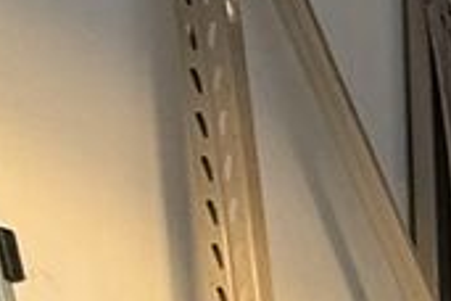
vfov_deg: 13.5
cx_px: 1327
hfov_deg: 11.8
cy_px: 599
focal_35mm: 87
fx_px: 1090
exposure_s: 1/99
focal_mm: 2.22
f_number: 2.2
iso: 200
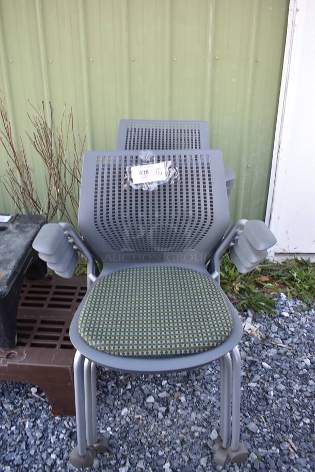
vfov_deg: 67.3
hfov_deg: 48.0
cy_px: 236
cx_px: 158
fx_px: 354
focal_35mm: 27
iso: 280
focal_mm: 18
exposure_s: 1/125
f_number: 5.6
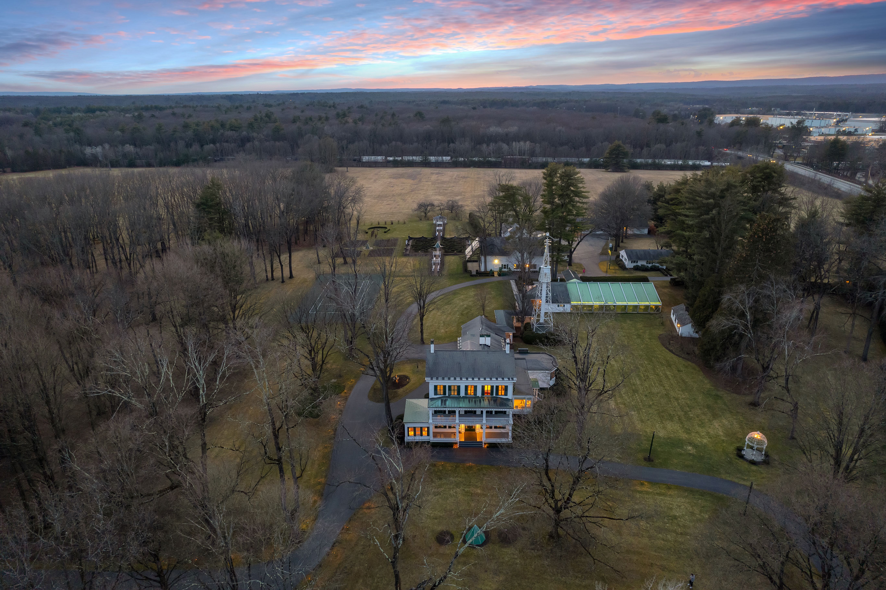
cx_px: 443
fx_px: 541
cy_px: 295
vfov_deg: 57.2
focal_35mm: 22
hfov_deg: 78.6
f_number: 2.8
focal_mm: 8.38
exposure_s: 1/15
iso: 210
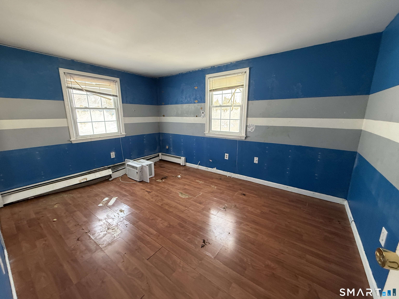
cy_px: 150
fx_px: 161
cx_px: 200
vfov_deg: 85.7
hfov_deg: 102.1
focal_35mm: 14
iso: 250
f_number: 2.2
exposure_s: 1/99
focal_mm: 2.22
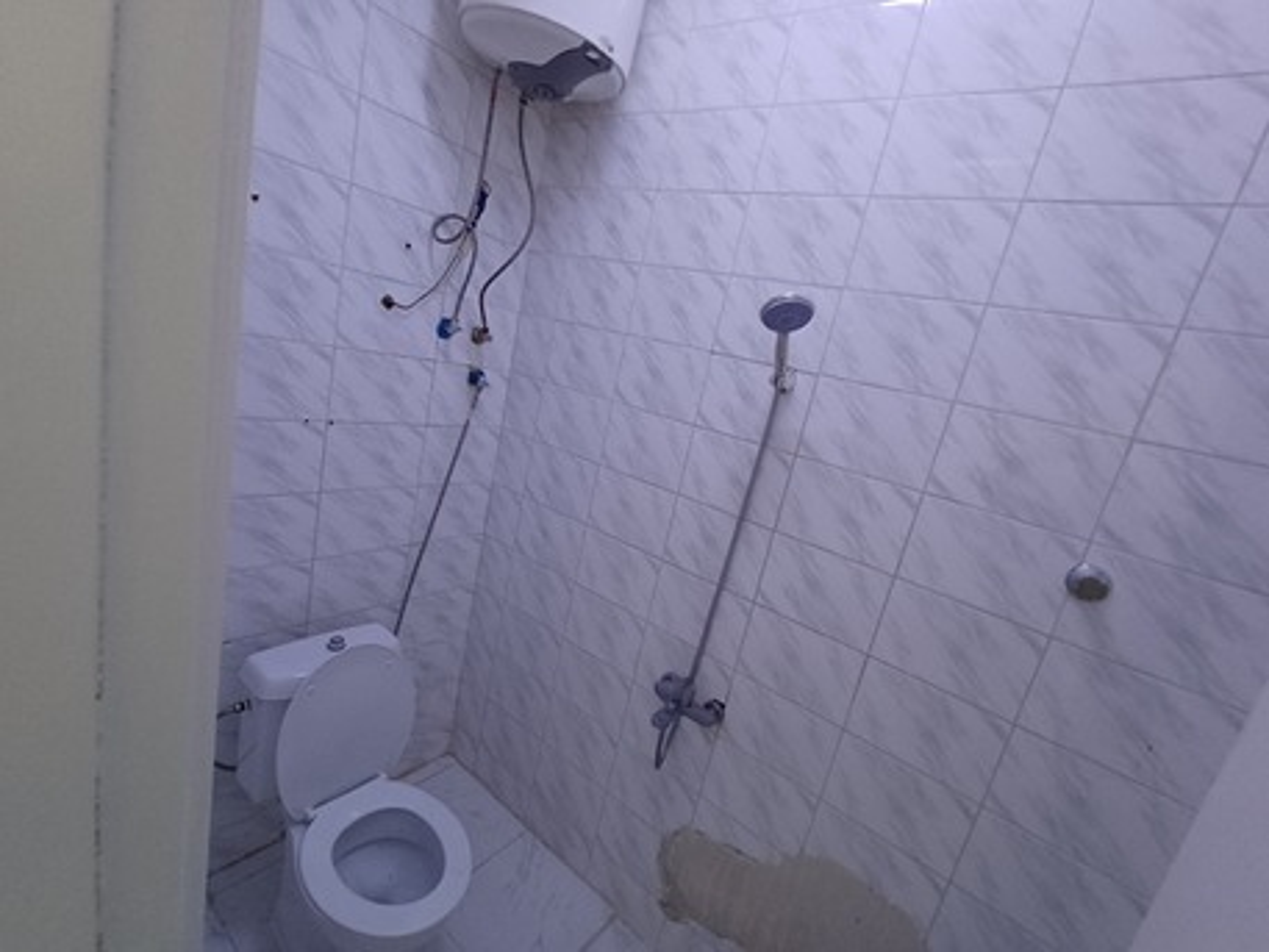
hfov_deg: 94.5
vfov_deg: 78.1
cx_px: 634
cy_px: 476
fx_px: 587
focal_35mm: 16
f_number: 2.2
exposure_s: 1/24
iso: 250
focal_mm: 1.64
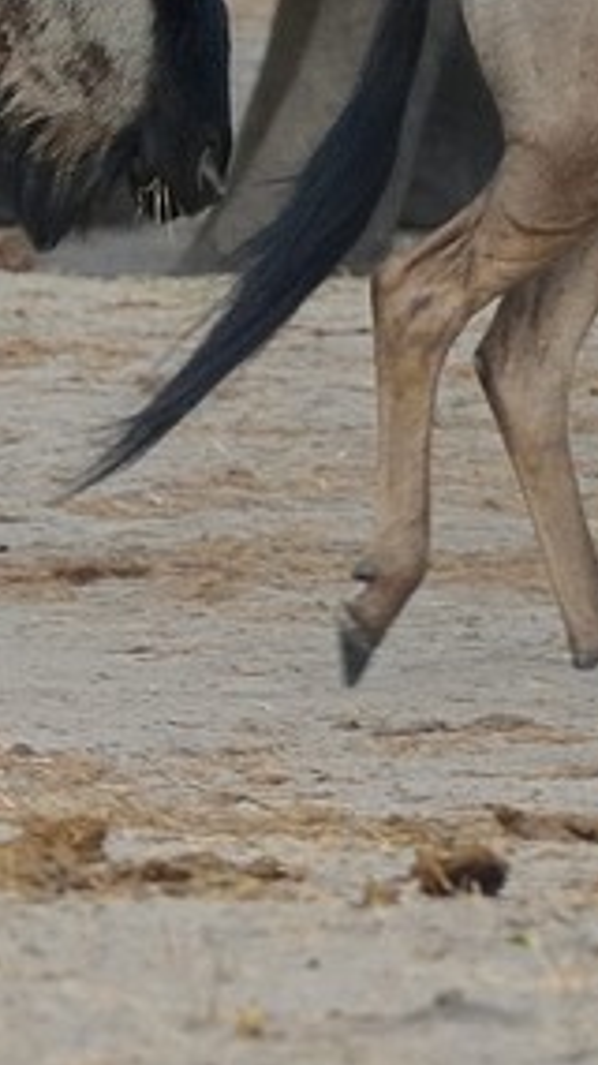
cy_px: -392
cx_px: -2157
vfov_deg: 1.3
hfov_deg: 0.7
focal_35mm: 1645
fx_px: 46440
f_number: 5
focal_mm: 280
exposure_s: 1/200
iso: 1600
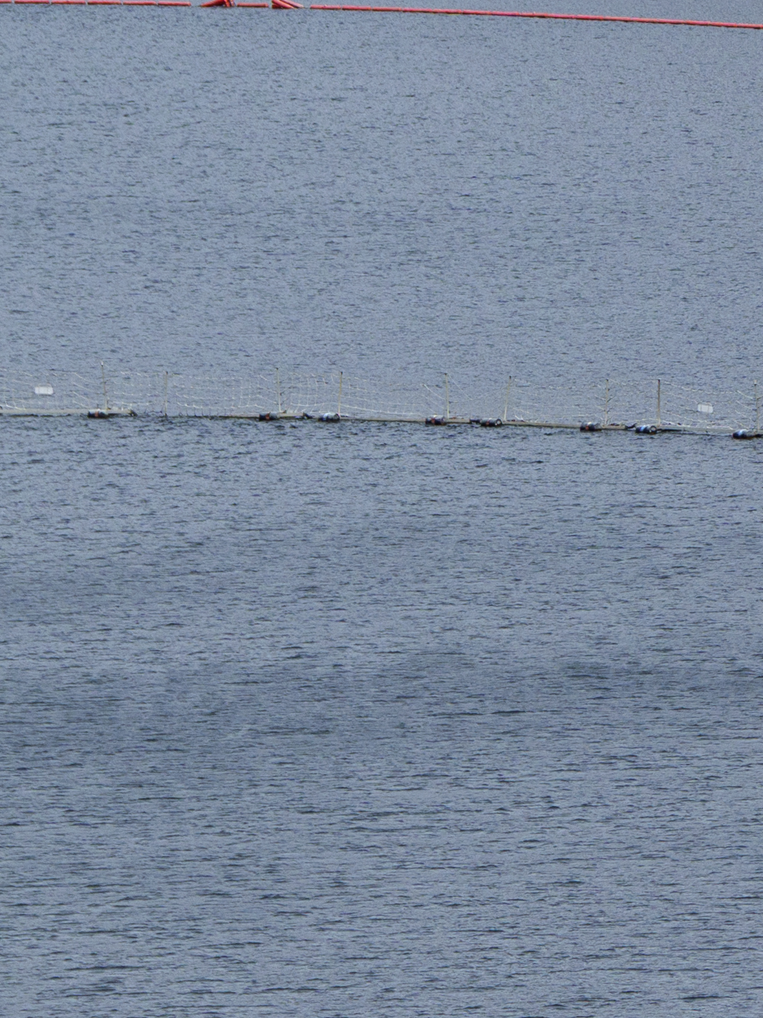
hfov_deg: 3.6
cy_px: 191
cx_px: 1503
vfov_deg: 4.8
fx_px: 12170
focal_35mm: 414
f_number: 4
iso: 100
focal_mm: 46.41
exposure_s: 1/800
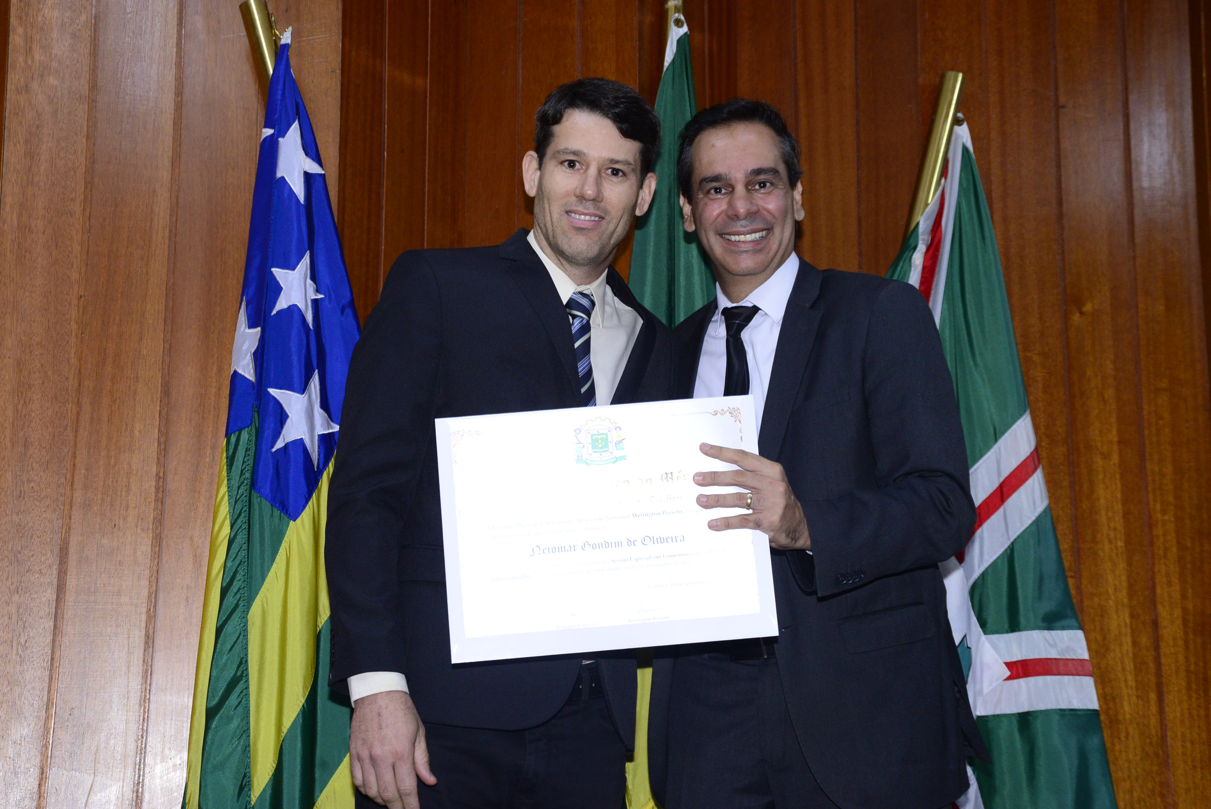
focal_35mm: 58
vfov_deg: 23.4
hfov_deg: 34.5
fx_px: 1952
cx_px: 606
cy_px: 404
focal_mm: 58
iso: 2500
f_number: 6.3
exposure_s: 1/125
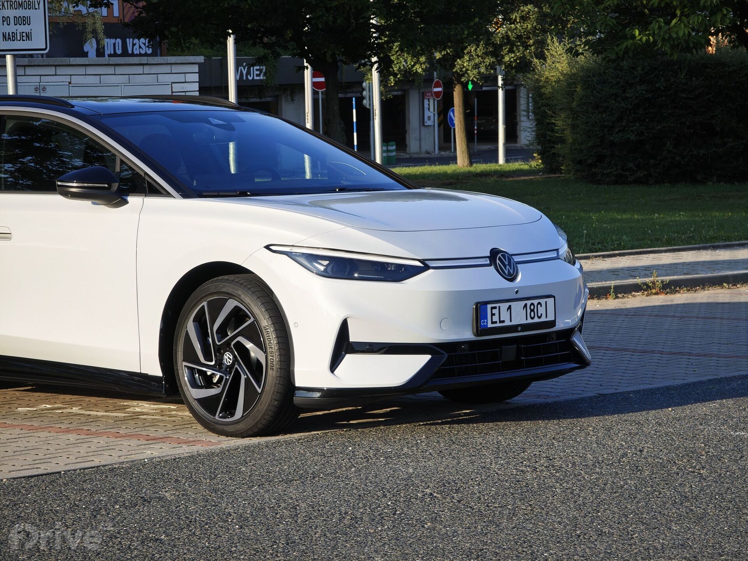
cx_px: 374
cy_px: 280
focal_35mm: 120
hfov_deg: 16.4
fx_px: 2593
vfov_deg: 12.3
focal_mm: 19.4
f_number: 2.5
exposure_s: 1/1208
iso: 50
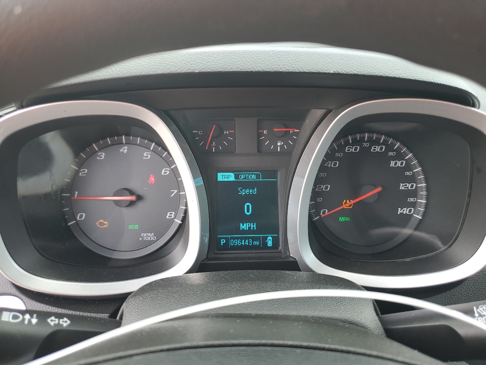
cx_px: 243
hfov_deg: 67.3
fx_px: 365
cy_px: 182
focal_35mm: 26
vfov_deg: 53.1
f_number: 1.5
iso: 50
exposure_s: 1/122
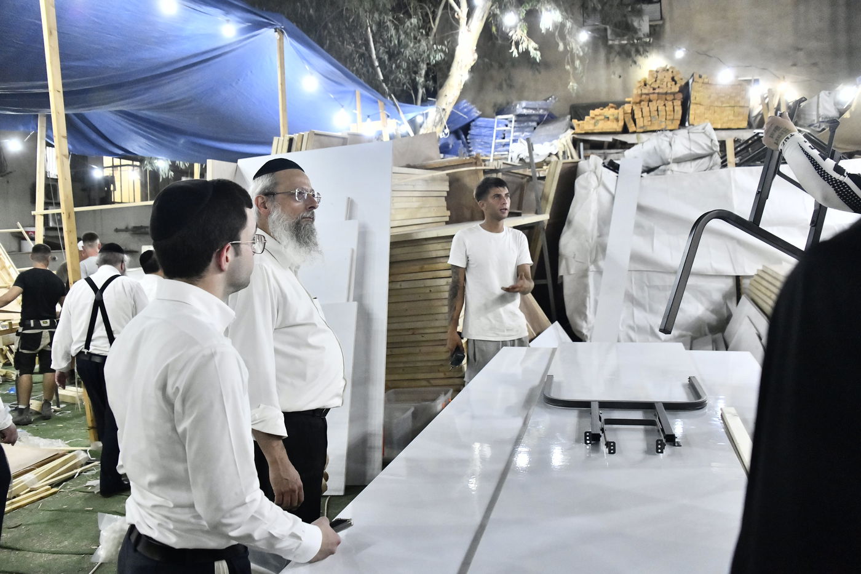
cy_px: 287
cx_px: 430
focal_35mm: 28
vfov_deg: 46.4
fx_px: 670
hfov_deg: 65.5
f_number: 5.6
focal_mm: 28
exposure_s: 1/125
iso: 6400
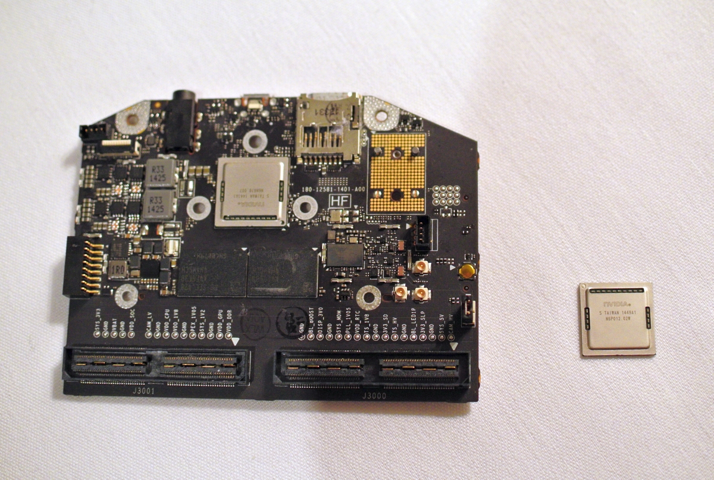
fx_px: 974
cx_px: 357
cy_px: 240
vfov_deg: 27.7
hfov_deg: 40.2
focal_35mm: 49
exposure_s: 1/160
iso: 800
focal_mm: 18.5
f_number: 2.2
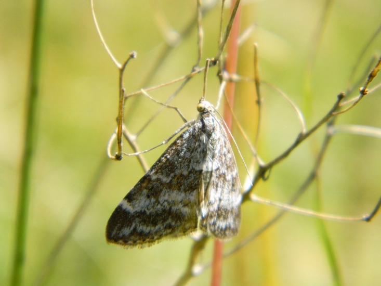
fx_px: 1651
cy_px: 143
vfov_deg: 9.9
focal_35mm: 150
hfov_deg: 13.2
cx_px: 190
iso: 140
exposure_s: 1/400
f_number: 4.9
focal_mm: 27
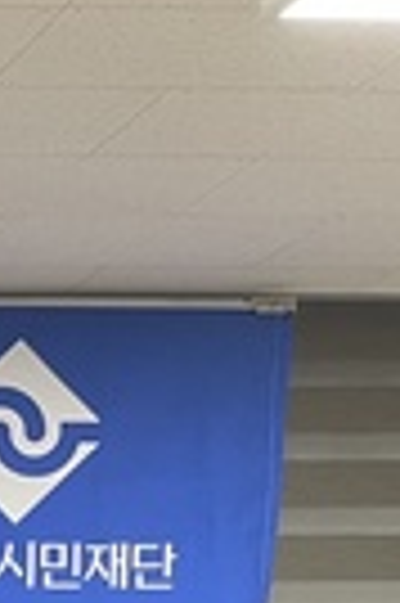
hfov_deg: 8.5
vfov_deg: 14.5
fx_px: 2155
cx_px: -876
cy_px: 994
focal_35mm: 129
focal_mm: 4.2
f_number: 1.6
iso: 100
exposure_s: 1/60
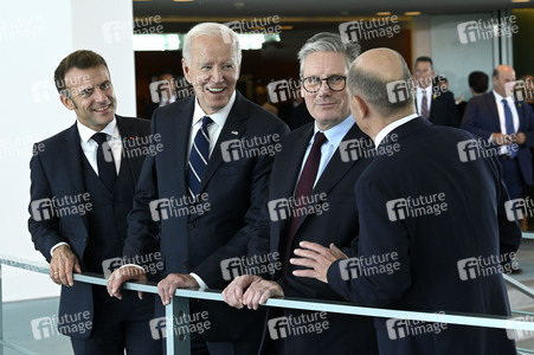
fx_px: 1453
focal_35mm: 98
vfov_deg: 13.9
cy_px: 178
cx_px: 267
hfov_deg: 20.8
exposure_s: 1/640
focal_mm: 98
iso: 4000
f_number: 7.1
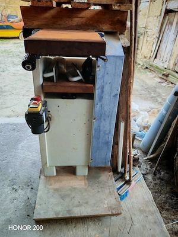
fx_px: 185
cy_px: 118
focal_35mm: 27
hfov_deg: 51.4
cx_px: 89
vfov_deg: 65.3
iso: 100
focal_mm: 5.52
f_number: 1.95
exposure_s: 1/100
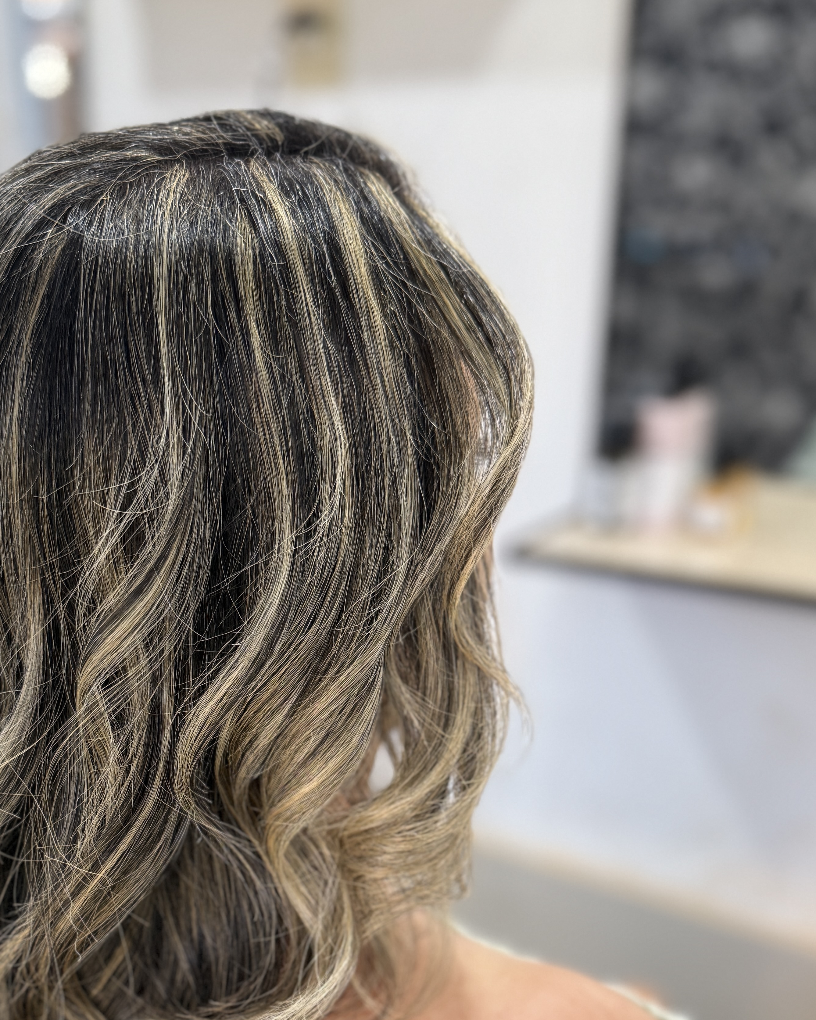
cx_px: 258
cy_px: 768
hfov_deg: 36.9
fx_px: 1208
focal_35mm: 40
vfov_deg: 44.3
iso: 160
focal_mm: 6.76
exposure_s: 1/50
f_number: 1.78
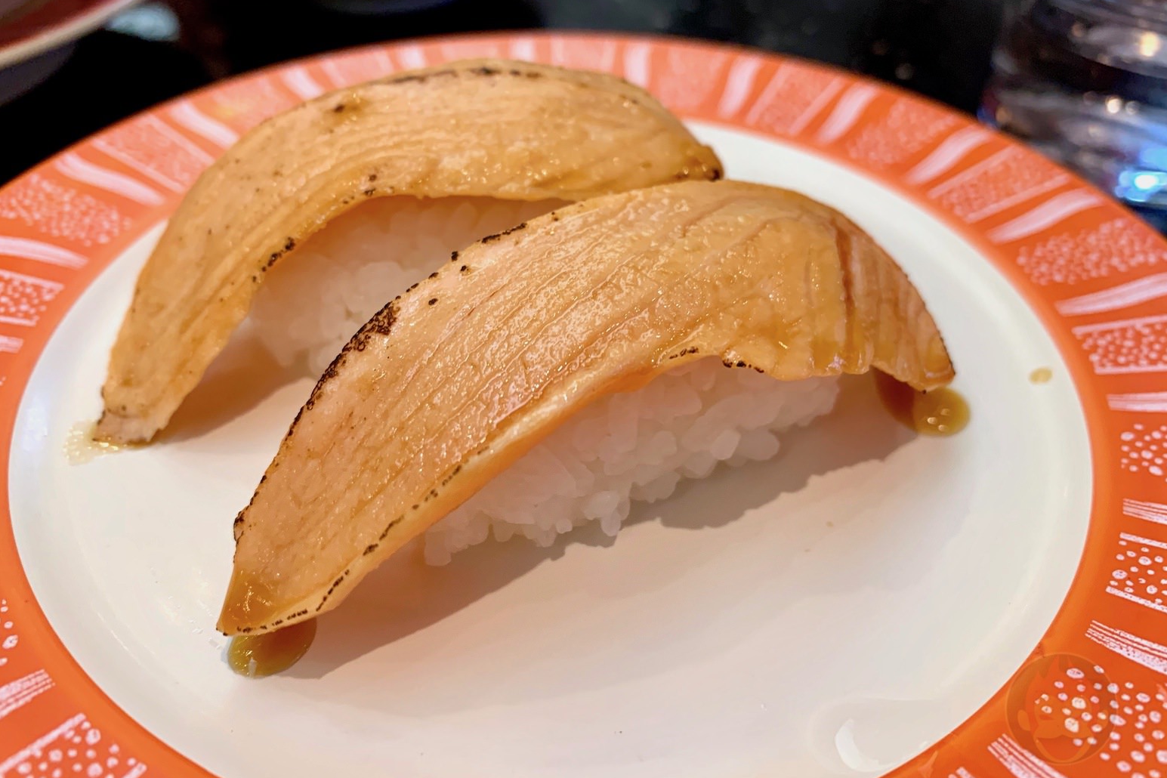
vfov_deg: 46.3
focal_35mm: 28
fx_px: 908
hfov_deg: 65.5
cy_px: 338
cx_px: 567
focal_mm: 4.25
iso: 100
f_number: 1.8
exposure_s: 1/50
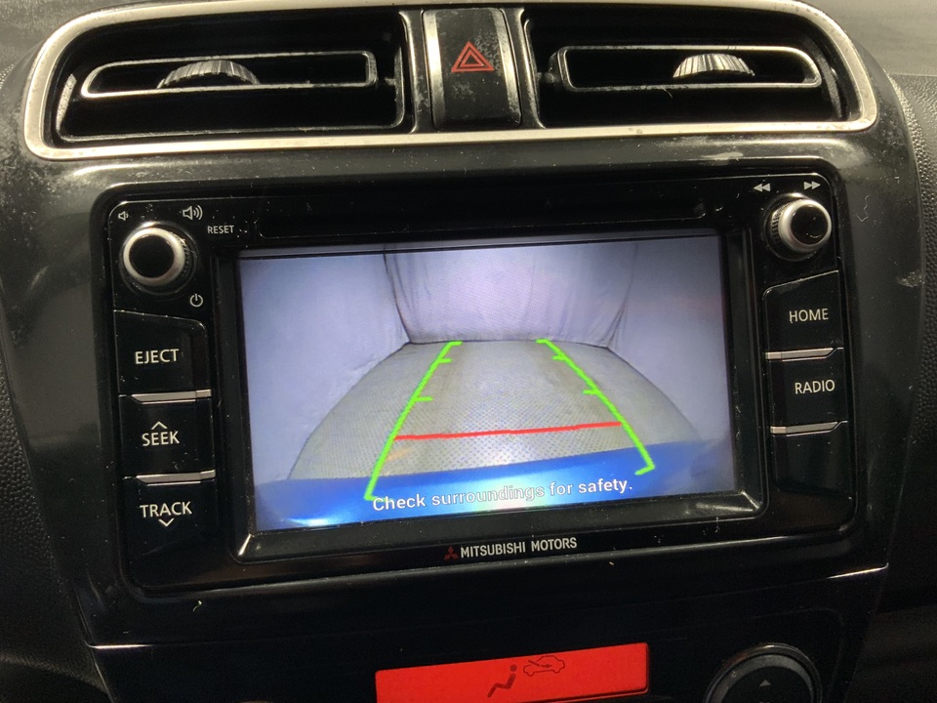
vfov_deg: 48.2
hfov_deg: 61.7
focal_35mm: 29
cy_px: 352
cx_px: 468
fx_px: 785
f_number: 1.8
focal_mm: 3
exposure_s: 1/60
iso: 100
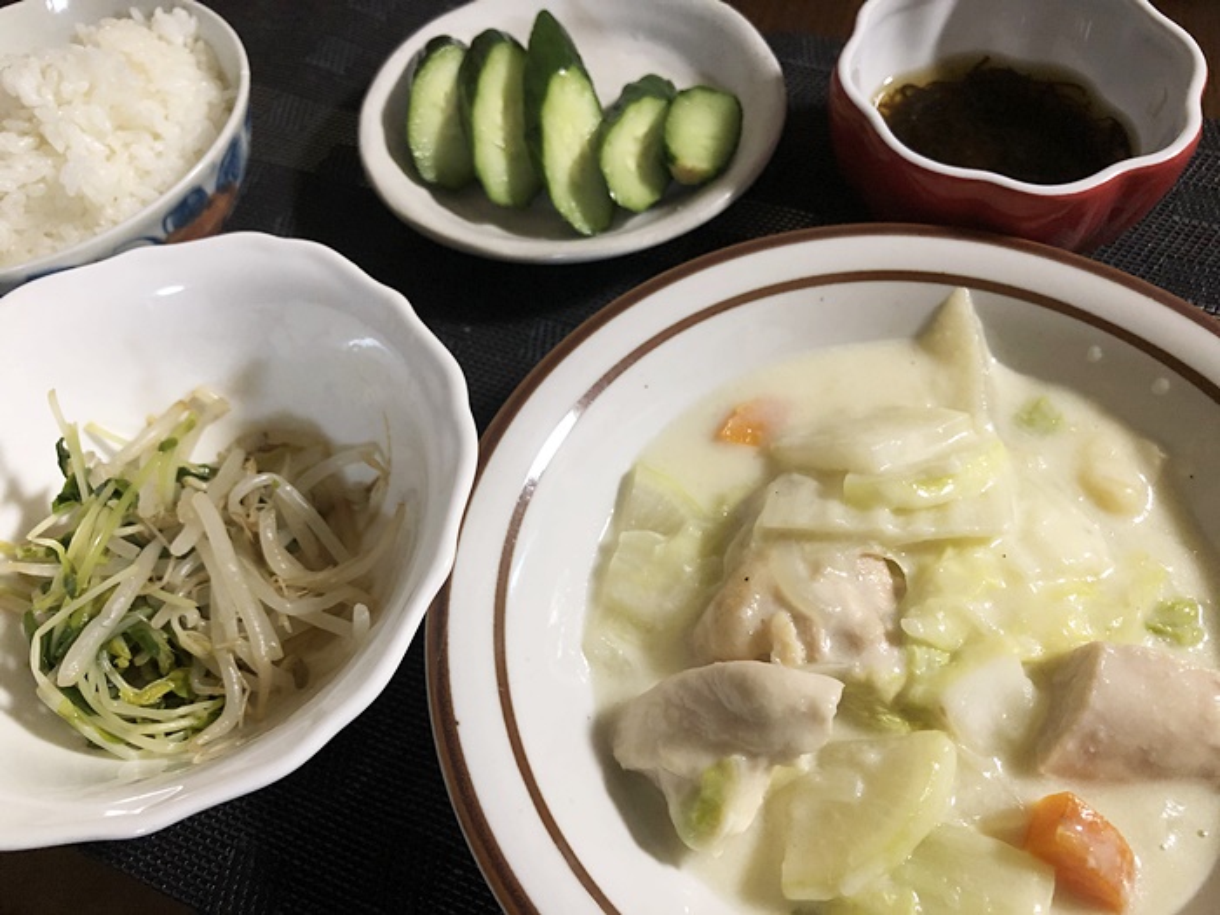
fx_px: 987
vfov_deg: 49.7
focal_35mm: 28
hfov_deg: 63.4
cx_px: 610
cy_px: 458
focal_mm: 3.99
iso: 100
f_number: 1.8
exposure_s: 1/17
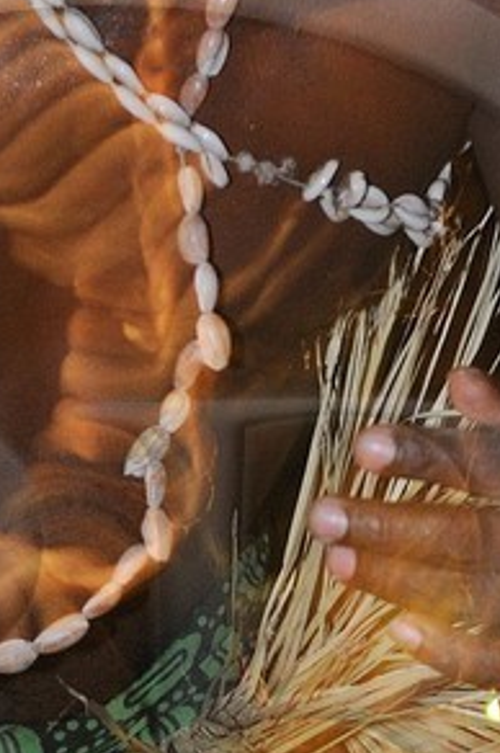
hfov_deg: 5.2
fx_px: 5492
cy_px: 719
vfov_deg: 7.8
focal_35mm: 263
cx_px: 111
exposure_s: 1/5
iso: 1600
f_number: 4
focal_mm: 48
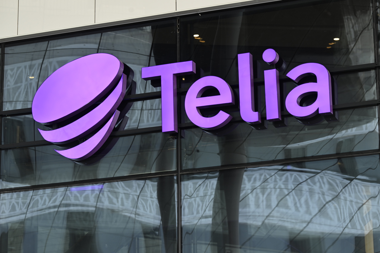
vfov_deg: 11.9
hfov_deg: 17.8
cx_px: 190
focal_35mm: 115
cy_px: 126
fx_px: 1214
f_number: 5.6
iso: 640
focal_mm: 115
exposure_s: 1/100
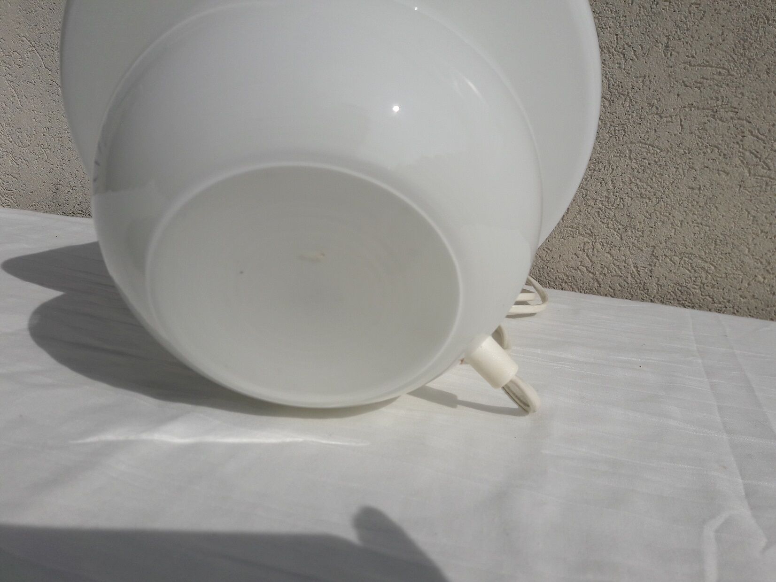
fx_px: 628
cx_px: 388
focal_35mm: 28
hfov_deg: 63.4
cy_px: 291
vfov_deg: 49.7
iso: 40
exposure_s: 1/7092
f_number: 1.9
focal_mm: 3.7
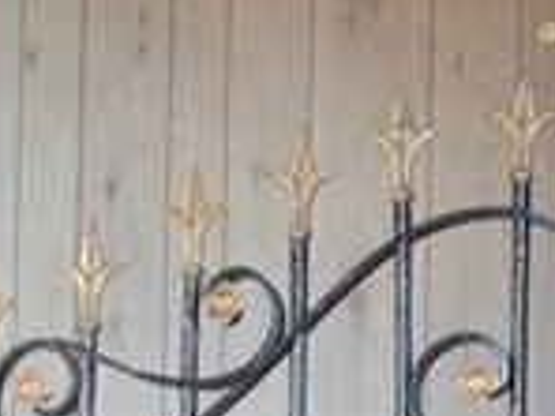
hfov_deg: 14.6
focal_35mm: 130
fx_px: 2084
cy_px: 637
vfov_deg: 10.9
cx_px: 682
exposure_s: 1/60
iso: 480
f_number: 2.9
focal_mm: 5.7
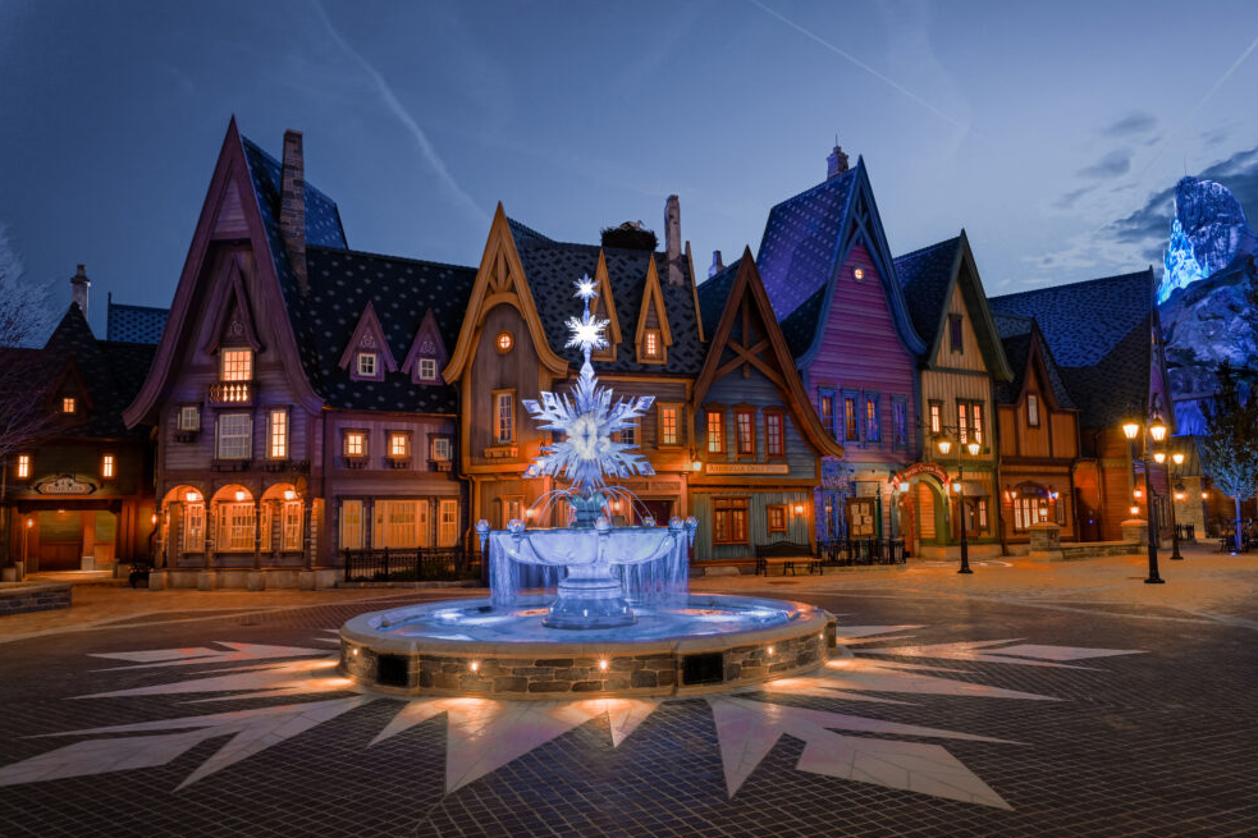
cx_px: 650
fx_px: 873
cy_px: 431
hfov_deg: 71.5
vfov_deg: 51.3
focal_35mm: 25
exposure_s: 1/2.5
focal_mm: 24
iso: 250
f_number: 10
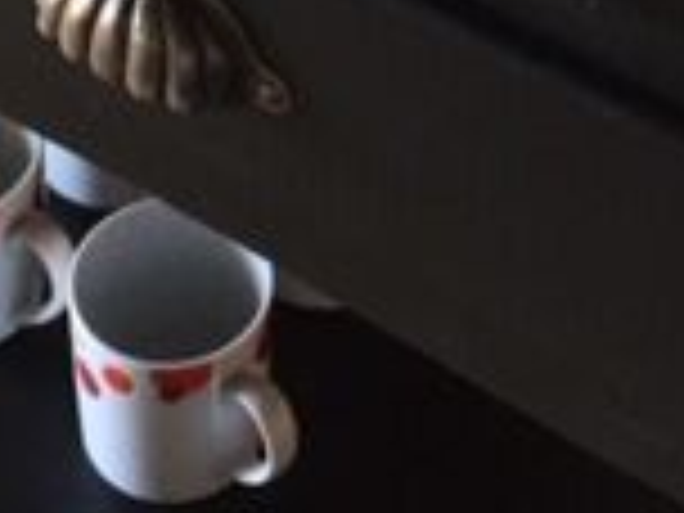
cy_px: -531
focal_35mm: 122
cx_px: 351
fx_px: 2411
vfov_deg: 11.0
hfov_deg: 16.1
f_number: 2.2
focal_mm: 4.15
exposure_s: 1/33
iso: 64
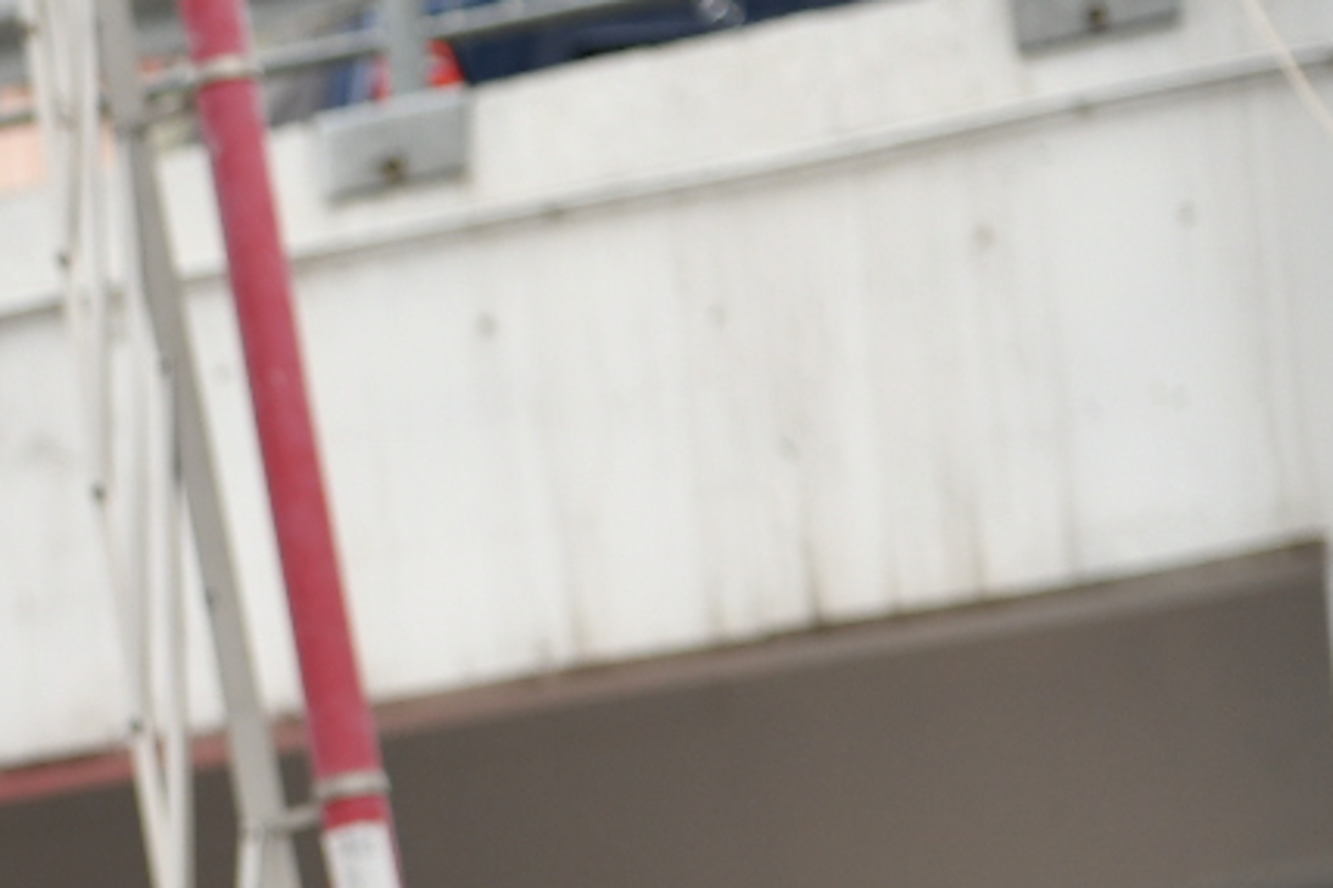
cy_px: 991
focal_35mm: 265
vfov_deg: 5.2
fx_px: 9808
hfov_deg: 7.5
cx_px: -1149
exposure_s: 1/320
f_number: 4
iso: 400
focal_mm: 70
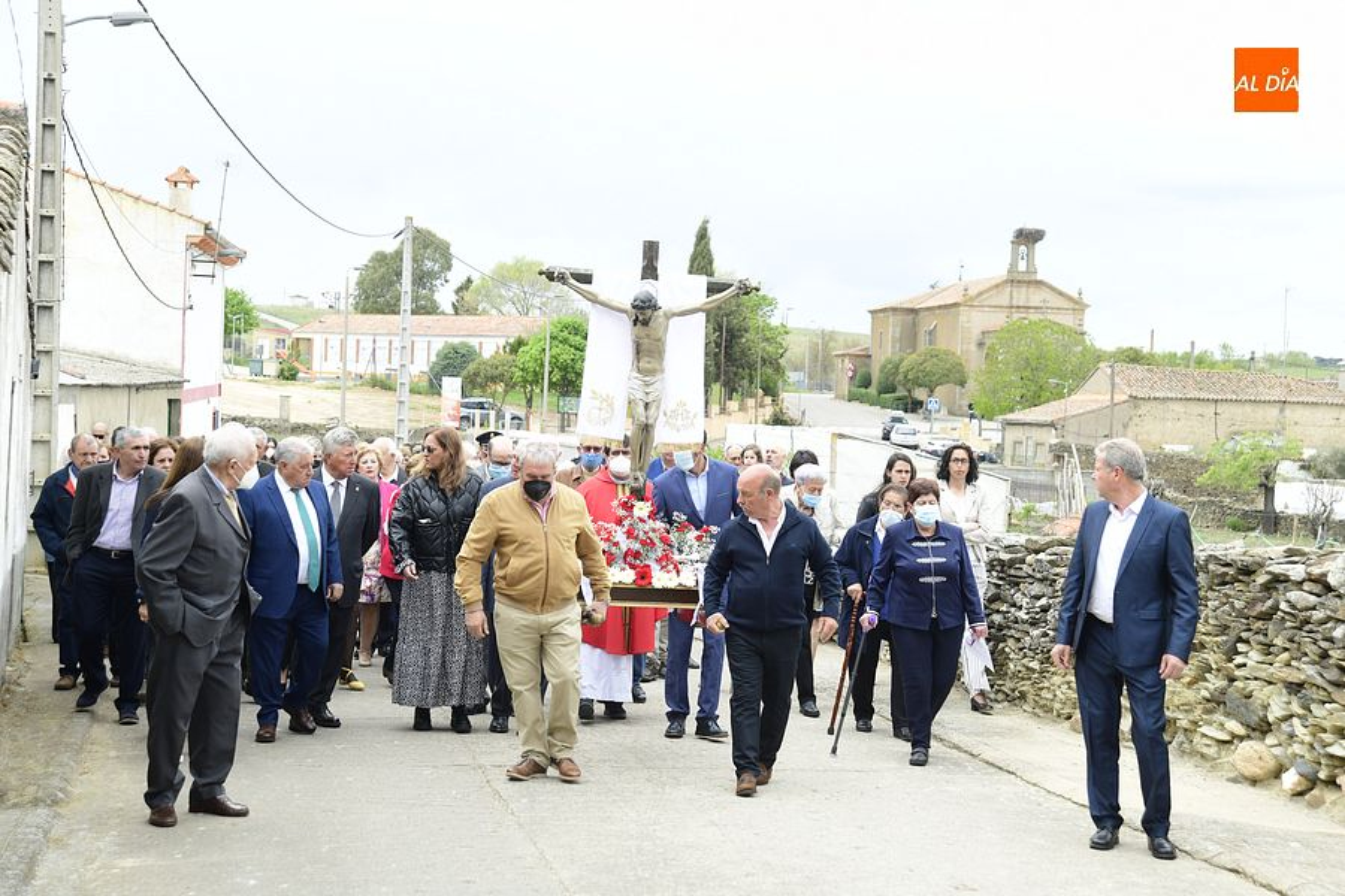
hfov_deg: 33.4
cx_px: 672
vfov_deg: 22.6
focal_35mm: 60
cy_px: 448
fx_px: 2241
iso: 320
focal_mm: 60
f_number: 6.3
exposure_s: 1/250
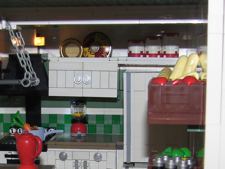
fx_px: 539
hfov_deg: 23.4
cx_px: 67
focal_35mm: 83
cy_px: 166
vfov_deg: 17.4
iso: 64
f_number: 2.8
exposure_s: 1/30
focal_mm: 6
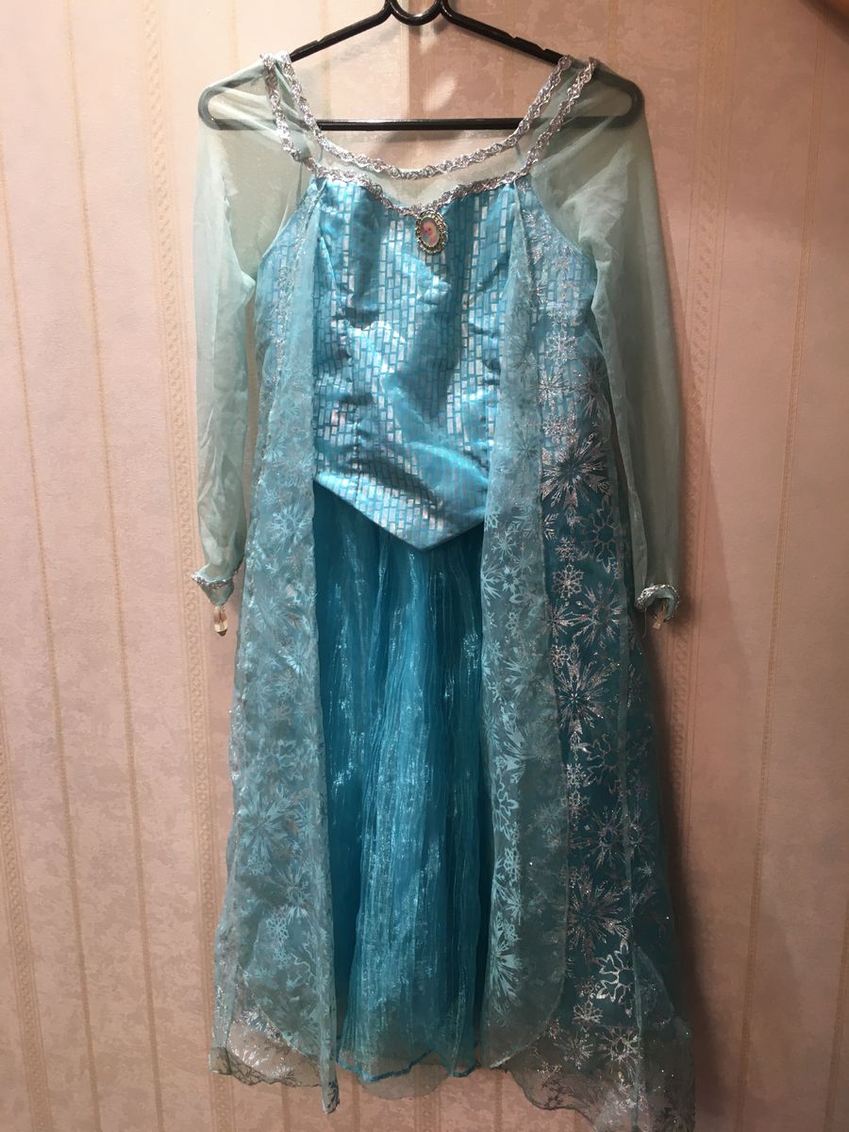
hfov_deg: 48.2
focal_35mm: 29
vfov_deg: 61.7
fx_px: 948
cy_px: 566
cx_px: 424
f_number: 2.2
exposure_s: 1/30
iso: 64
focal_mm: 4.15
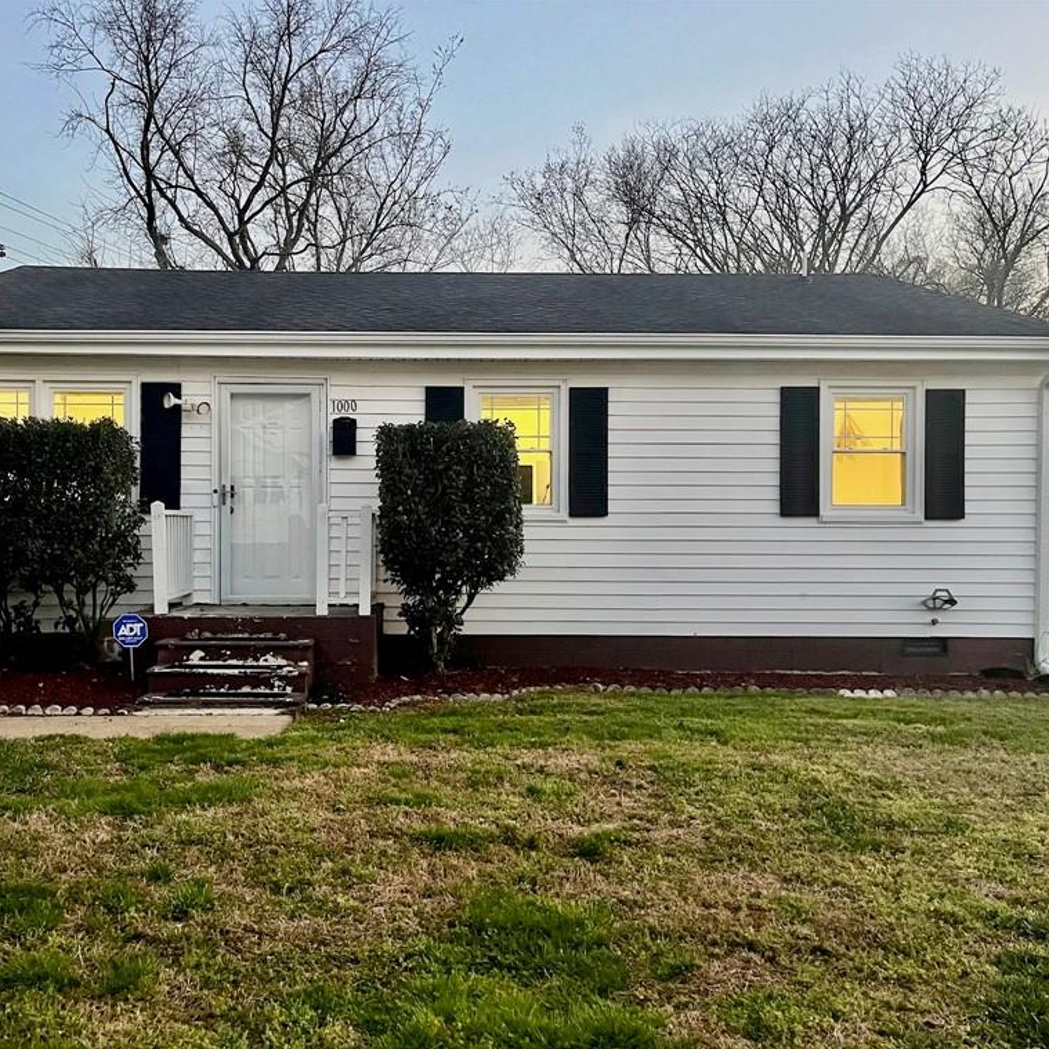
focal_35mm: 31
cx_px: 434
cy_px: 528
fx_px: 1063
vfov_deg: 52.5
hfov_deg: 52.3
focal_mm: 5.1
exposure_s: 1/40
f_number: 1.6
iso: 640
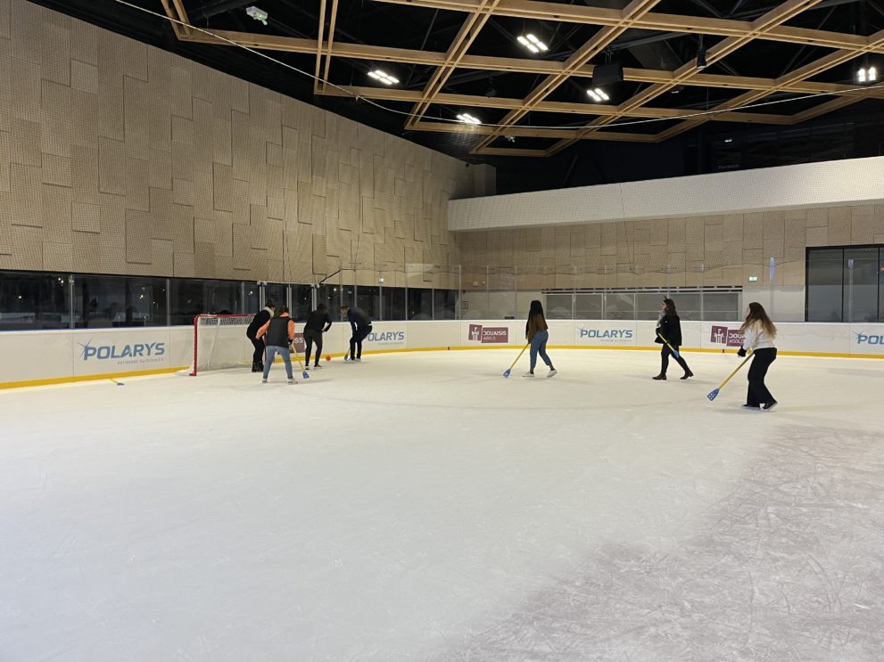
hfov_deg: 67.3
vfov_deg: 53.1
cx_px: 442
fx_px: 664
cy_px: 331
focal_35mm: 26
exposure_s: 1/64
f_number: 1.6
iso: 125
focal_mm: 5.1
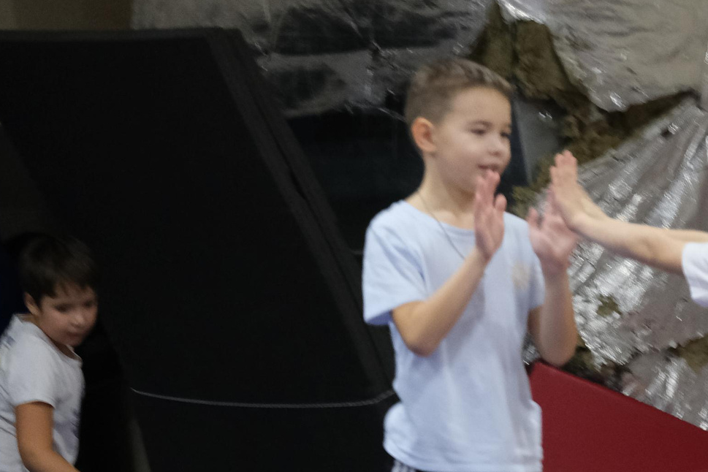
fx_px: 8574
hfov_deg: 4.7
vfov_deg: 3.1
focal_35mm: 436
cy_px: 548
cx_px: 798
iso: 2500
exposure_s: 1/125
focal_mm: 110.3
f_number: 4.2
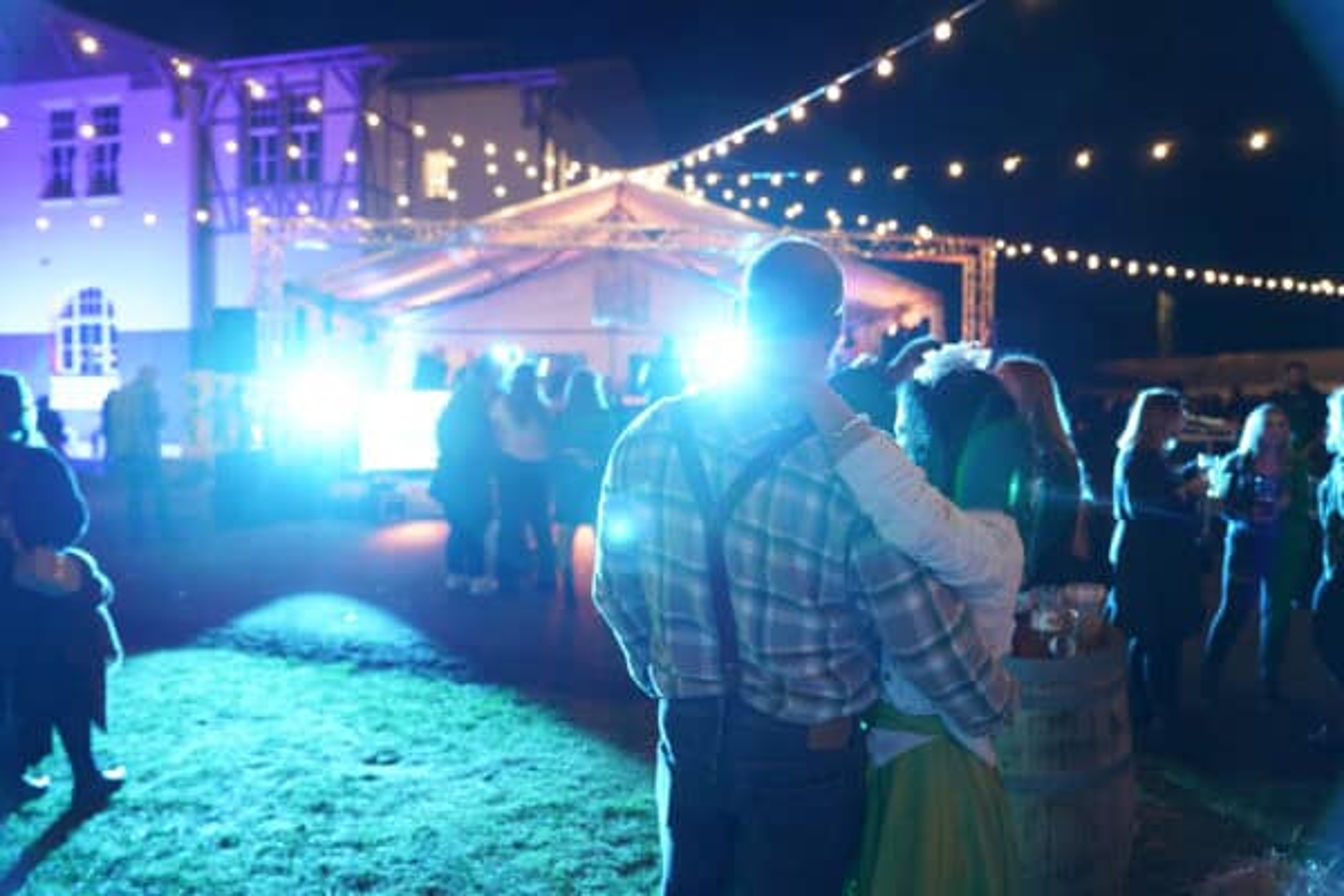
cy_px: 448
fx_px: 896
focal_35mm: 24
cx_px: 672
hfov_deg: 73.7
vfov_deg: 53.1
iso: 640
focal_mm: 24
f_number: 2.8
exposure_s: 1/15
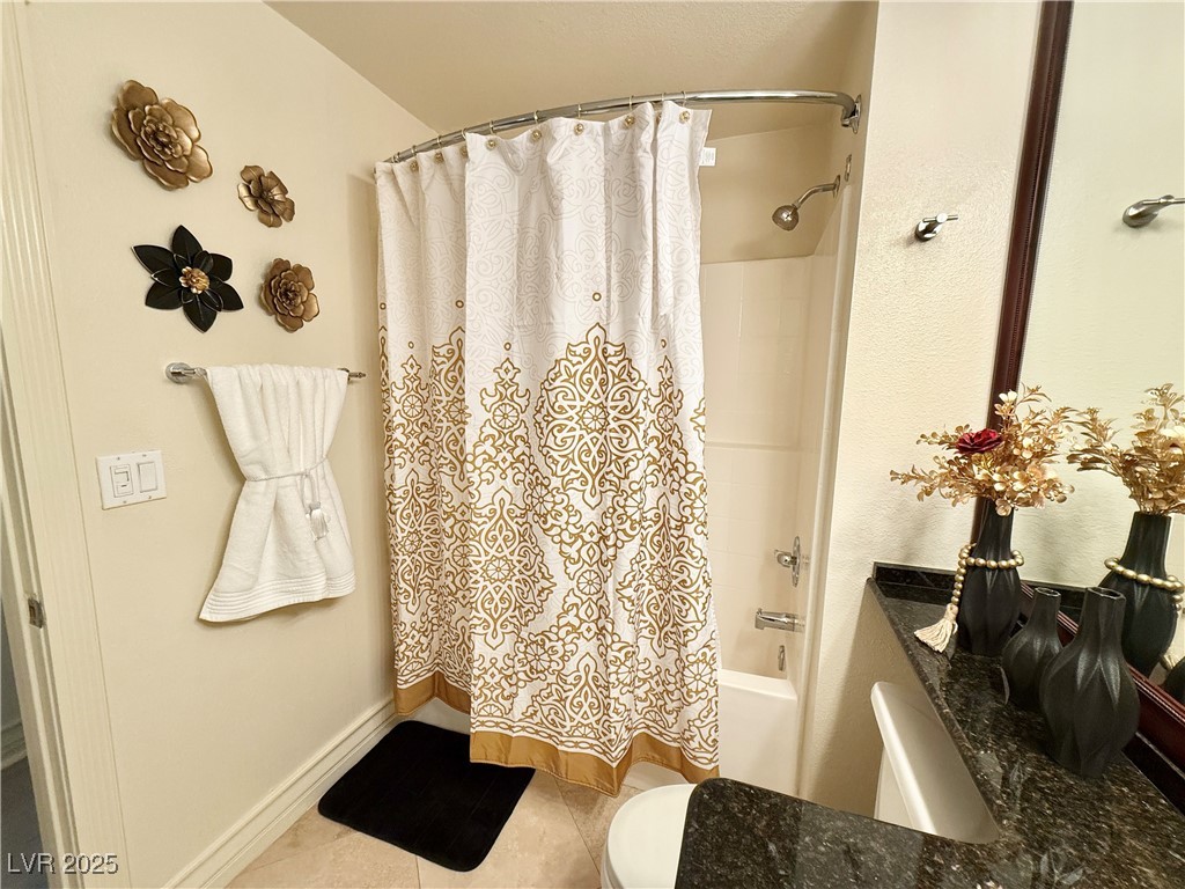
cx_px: 592
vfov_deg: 85.7
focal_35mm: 14
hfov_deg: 102.1
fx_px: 479
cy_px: 444
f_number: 2.2
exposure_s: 1/120
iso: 200
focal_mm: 2.22
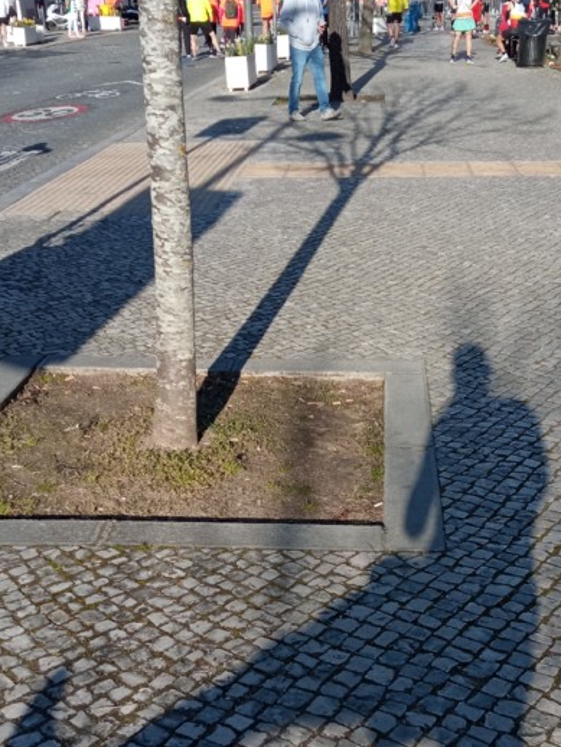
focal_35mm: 50
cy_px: 515
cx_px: 303
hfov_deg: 29.1
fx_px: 1080
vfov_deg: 37.6
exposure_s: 1/907
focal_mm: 3.79
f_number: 2.2
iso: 115
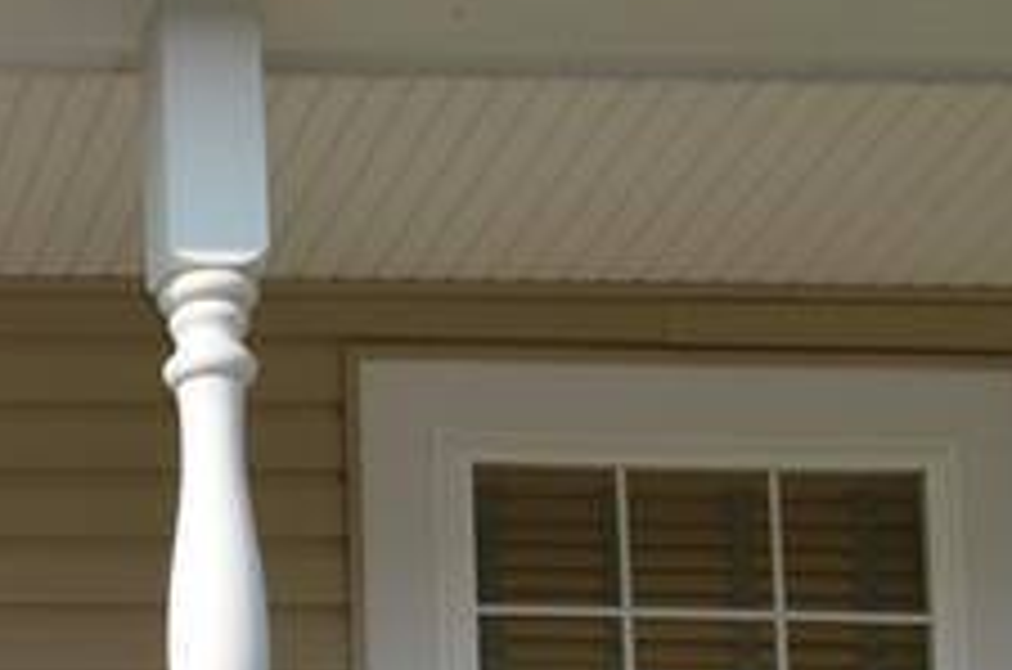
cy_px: 1309
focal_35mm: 123
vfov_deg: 10.3
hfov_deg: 14.0
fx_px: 3450
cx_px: -1030
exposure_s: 1/200
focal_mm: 18
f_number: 8
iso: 100
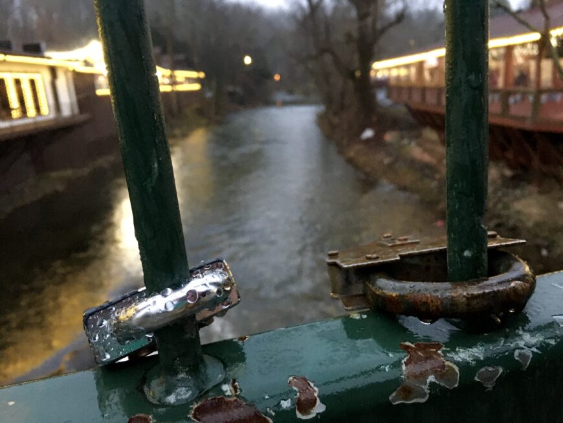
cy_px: 212
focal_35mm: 29
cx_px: 282
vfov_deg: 48.2
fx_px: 472
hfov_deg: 61.6
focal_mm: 4.15
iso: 250
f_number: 2.2
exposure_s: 1/15
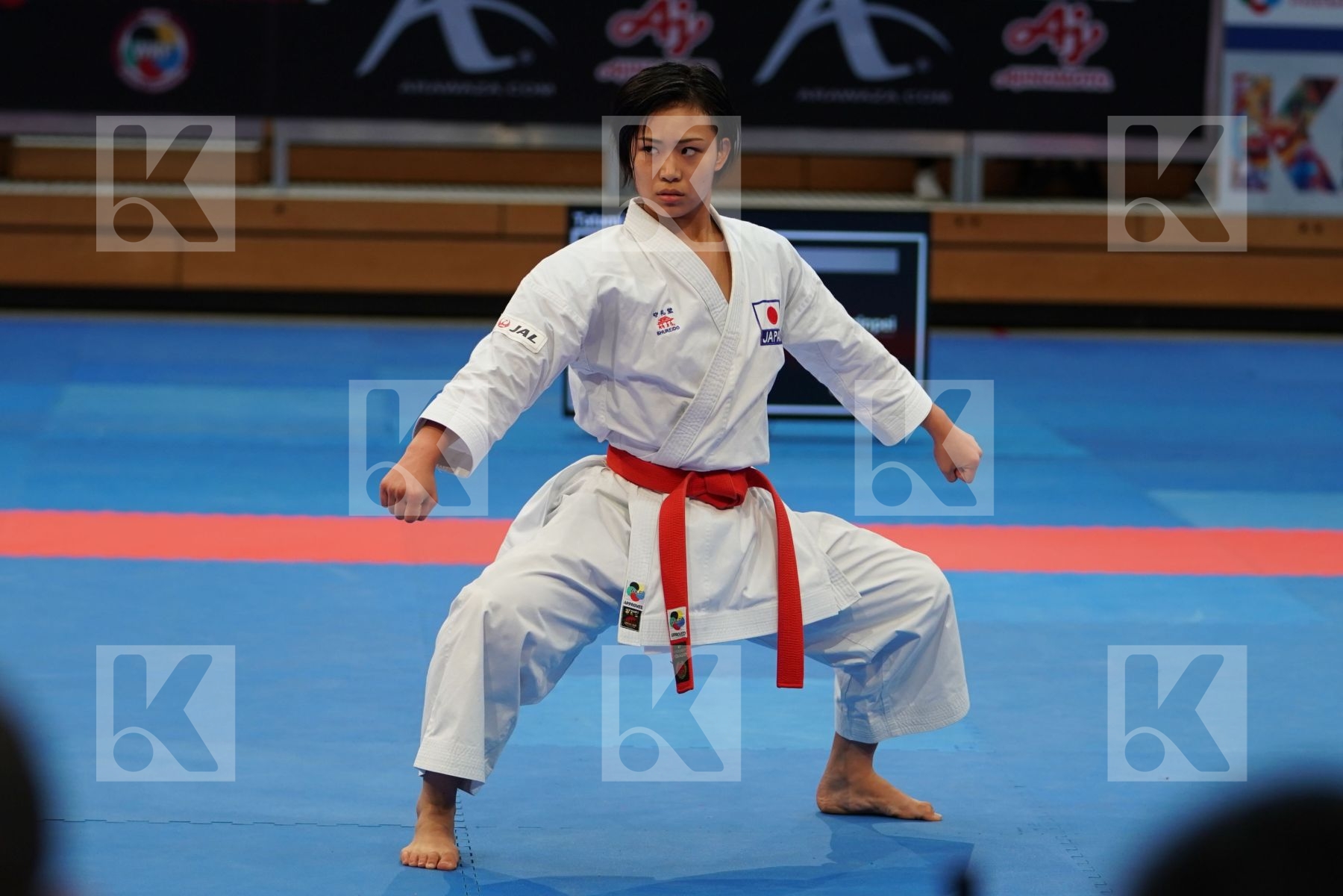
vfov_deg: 9.3
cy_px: 448
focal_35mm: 148
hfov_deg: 13.9
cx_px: 672
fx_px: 5521
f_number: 2.8
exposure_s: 1/500
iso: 800
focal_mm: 99
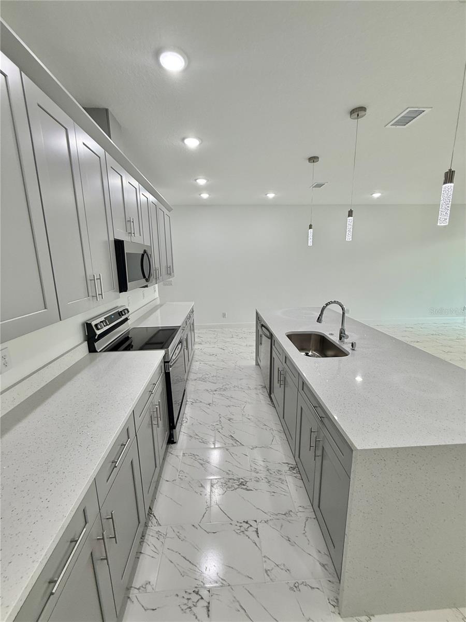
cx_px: 233
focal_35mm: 14
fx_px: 251
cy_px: 311
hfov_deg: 85.7
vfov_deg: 102.1
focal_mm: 2.22
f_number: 2.2
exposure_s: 1/120
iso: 80
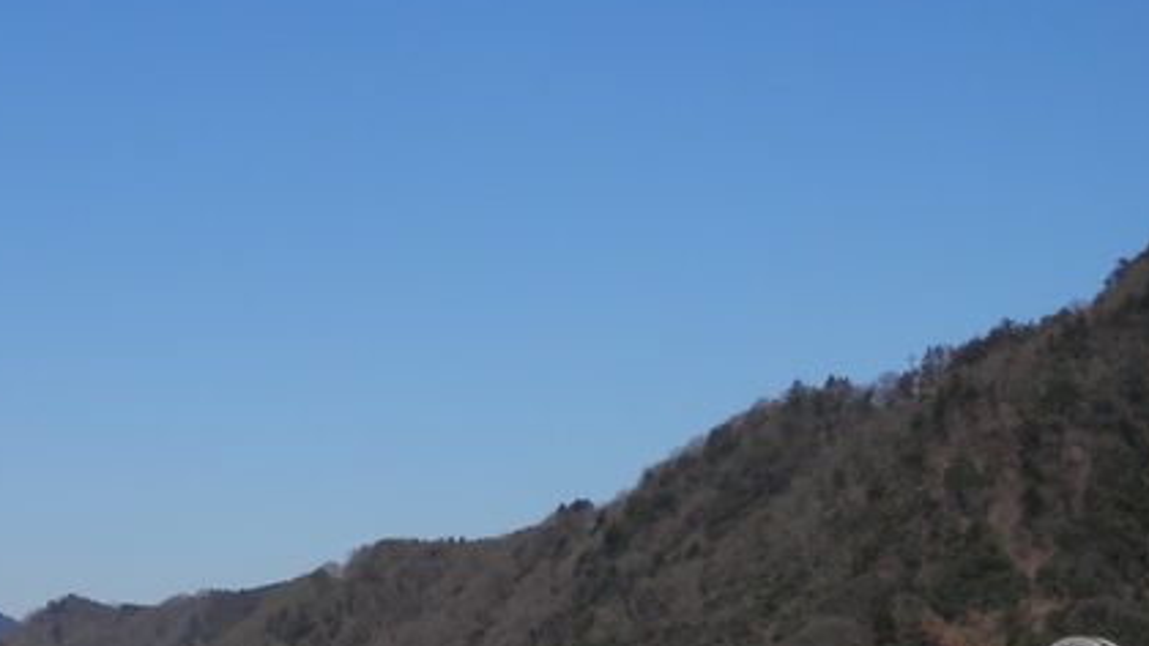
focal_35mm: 112
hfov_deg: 18.9
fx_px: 3411
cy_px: 698
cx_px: 222
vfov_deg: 10.7
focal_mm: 9.8
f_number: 11.6
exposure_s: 1/160
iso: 80
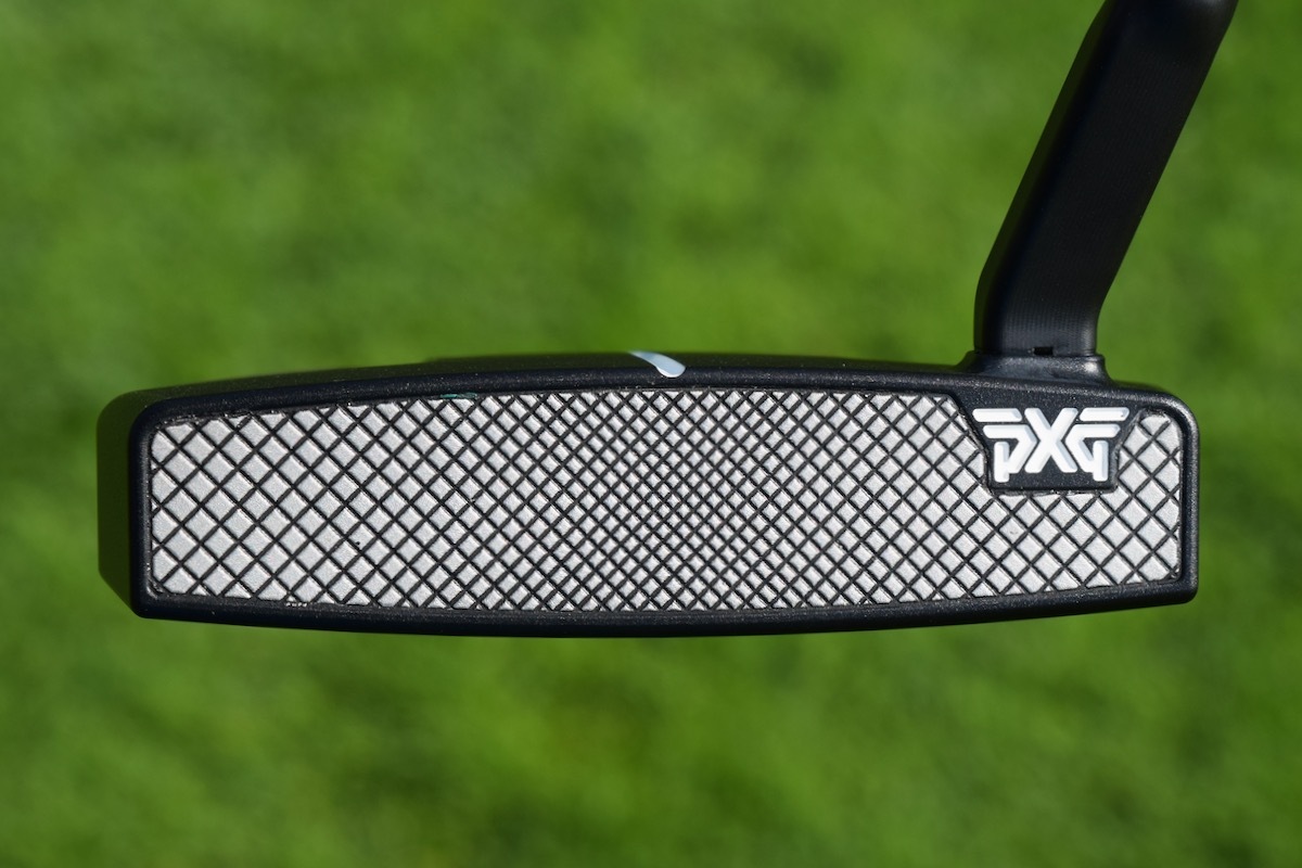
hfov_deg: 29.2
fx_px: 2495
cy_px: 434
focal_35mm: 69
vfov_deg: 19.7
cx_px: 651
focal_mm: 46
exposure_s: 1/320
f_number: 9
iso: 200
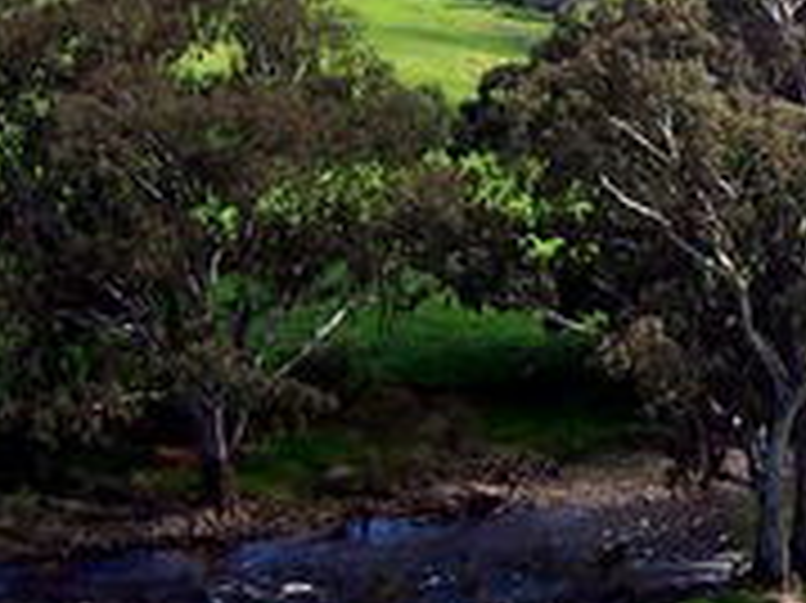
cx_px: 995
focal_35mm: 94
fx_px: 2187
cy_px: 76
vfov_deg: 15.5
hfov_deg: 19.5
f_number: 5.6
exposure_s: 1/250
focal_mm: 5.6
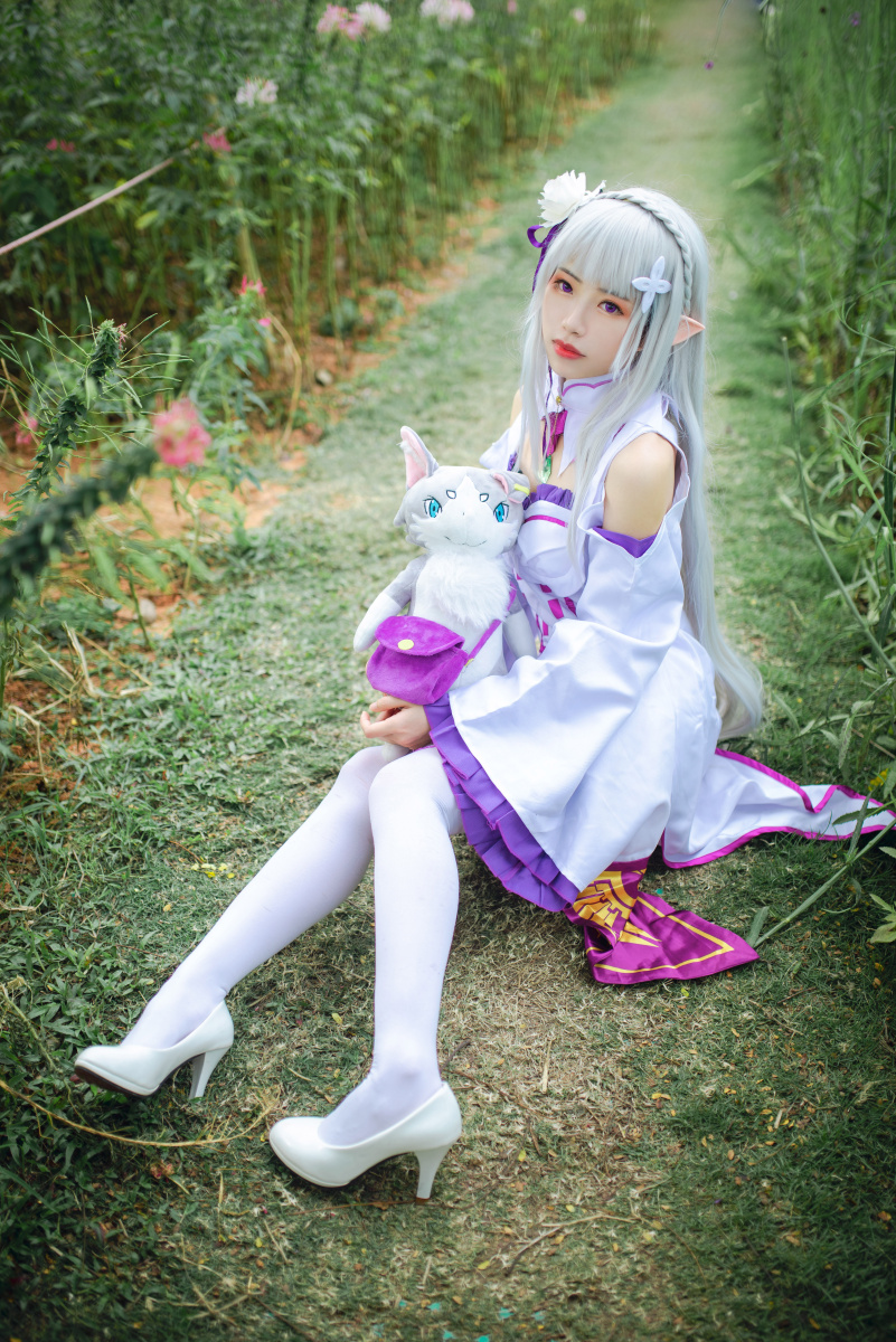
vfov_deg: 54.4
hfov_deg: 37.9
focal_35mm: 35
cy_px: 671
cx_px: 448
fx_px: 1305
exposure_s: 1/800
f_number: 1.8
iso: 125
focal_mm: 35
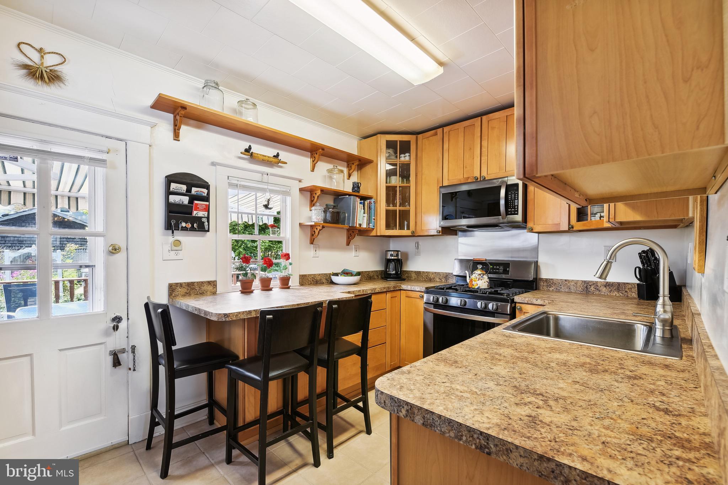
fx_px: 303
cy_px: 242
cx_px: 364
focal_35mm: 15
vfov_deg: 77.3
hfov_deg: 100.4
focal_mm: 15
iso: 100
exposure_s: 1/2
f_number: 8
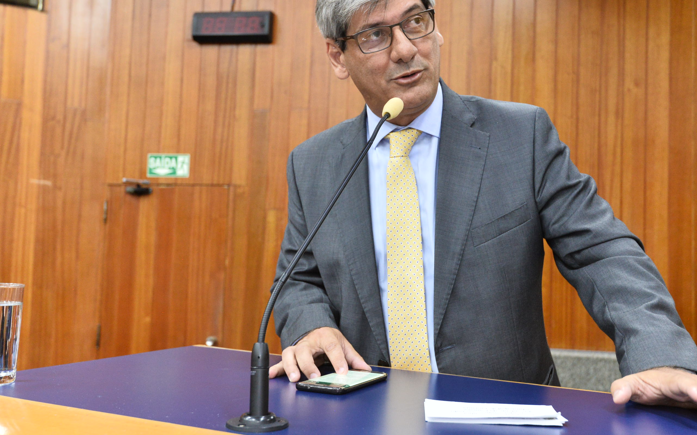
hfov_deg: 47.1
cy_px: 193
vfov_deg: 30.5
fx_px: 798
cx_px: 388
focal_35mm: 42
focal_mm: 35
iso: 2500
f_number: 5.6
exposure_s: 1/60
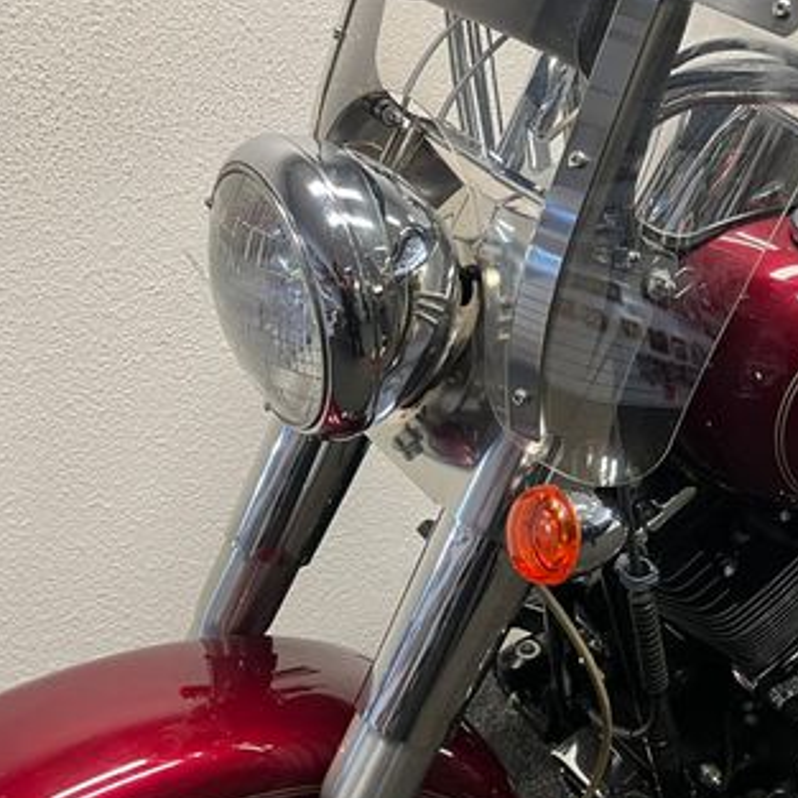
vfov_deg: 36.0
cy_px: 344
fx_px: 1226
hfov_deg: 34.6
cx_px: 668
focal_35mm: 47
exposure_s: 1/50
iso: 125
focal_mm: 5.1
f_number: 1.6
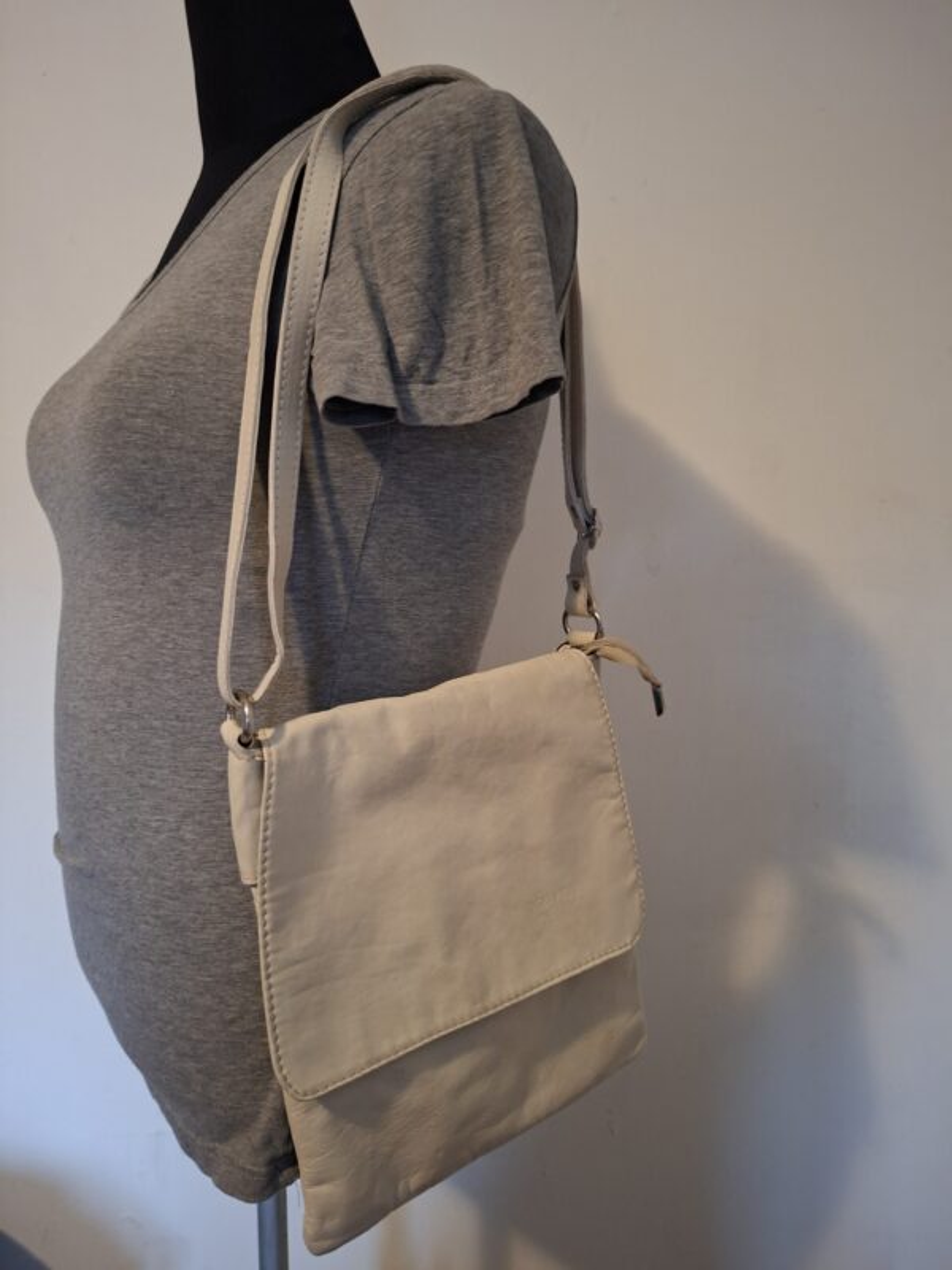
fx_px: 843
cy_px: 635
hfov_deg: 58.9
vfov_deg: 73.9
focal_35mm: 23
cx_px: 476
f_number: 1.8
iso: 640
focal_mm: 5.54
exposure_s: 1/24
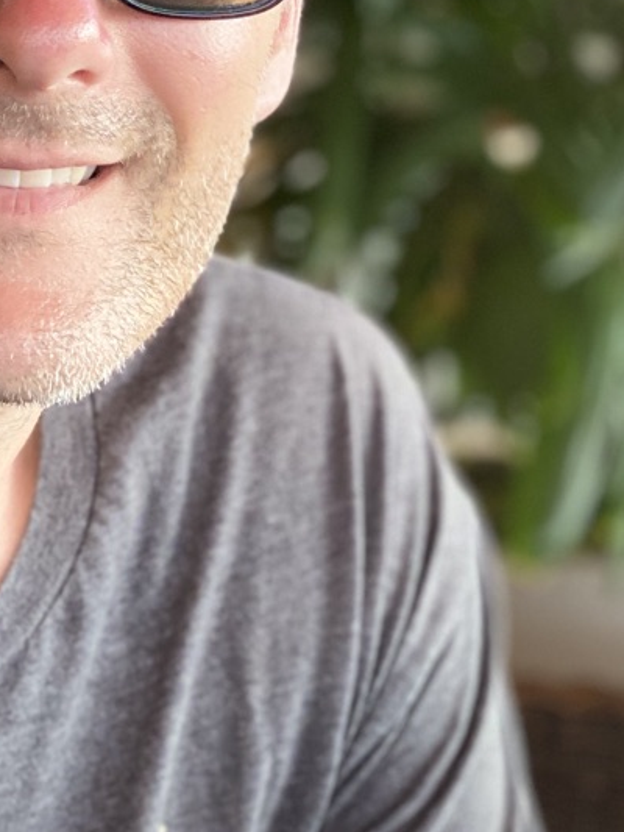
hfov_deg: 9.4
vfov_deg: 12.7
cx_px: -59
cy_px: 507
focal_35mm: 156
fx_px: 3748
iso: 160
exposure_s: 1/122
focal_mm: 6
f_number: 2
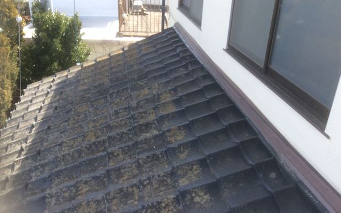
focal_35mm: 35
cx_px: 167
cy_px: 128
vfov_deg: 36.2
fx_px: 325
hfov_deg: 55.3
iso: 32
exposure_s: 1/362
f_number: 2.4
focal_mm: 3.3
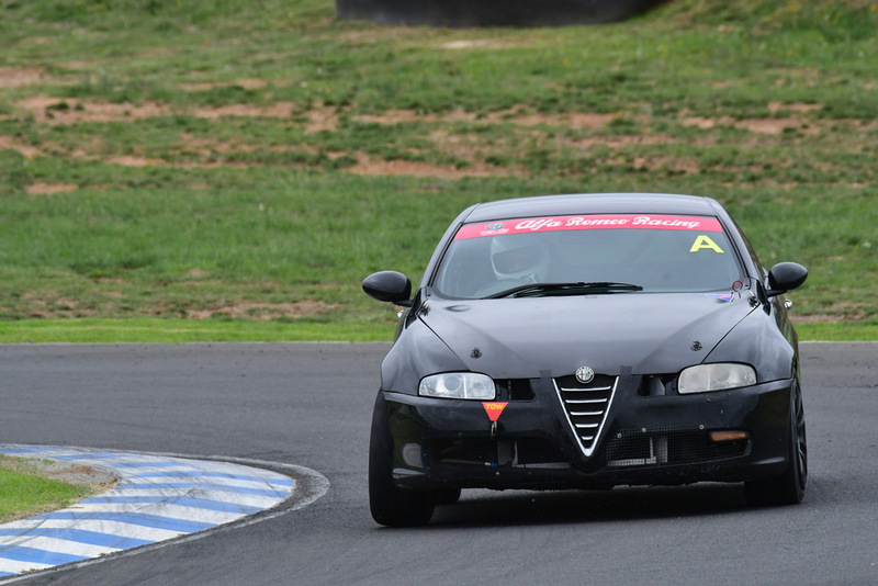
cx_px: 439
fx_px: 18297
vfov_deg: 1.8
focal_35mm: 750
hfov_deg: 2.7
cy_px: 293
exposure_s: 1/640
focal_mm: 500
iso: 1250
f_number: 11
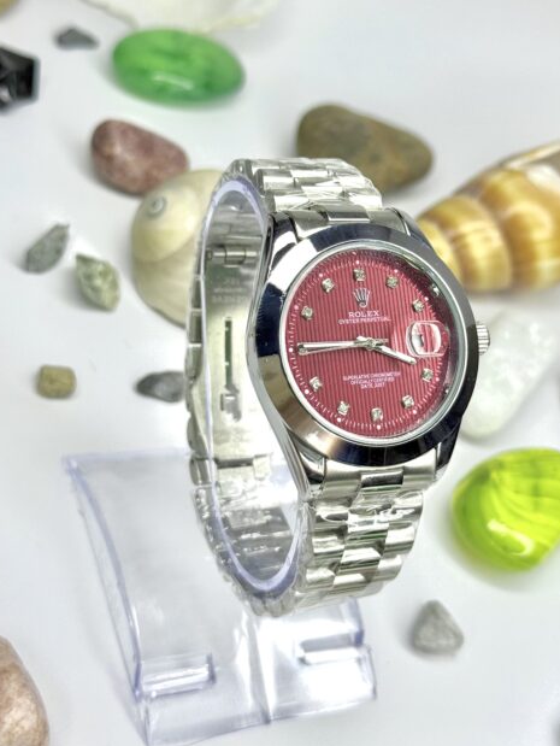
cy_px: 327
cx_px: 332
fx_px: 1336
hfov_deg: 23.6
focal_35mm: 62
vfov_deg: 31.1
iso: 80
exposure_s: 1/434
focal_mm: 6.76
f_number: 1.78
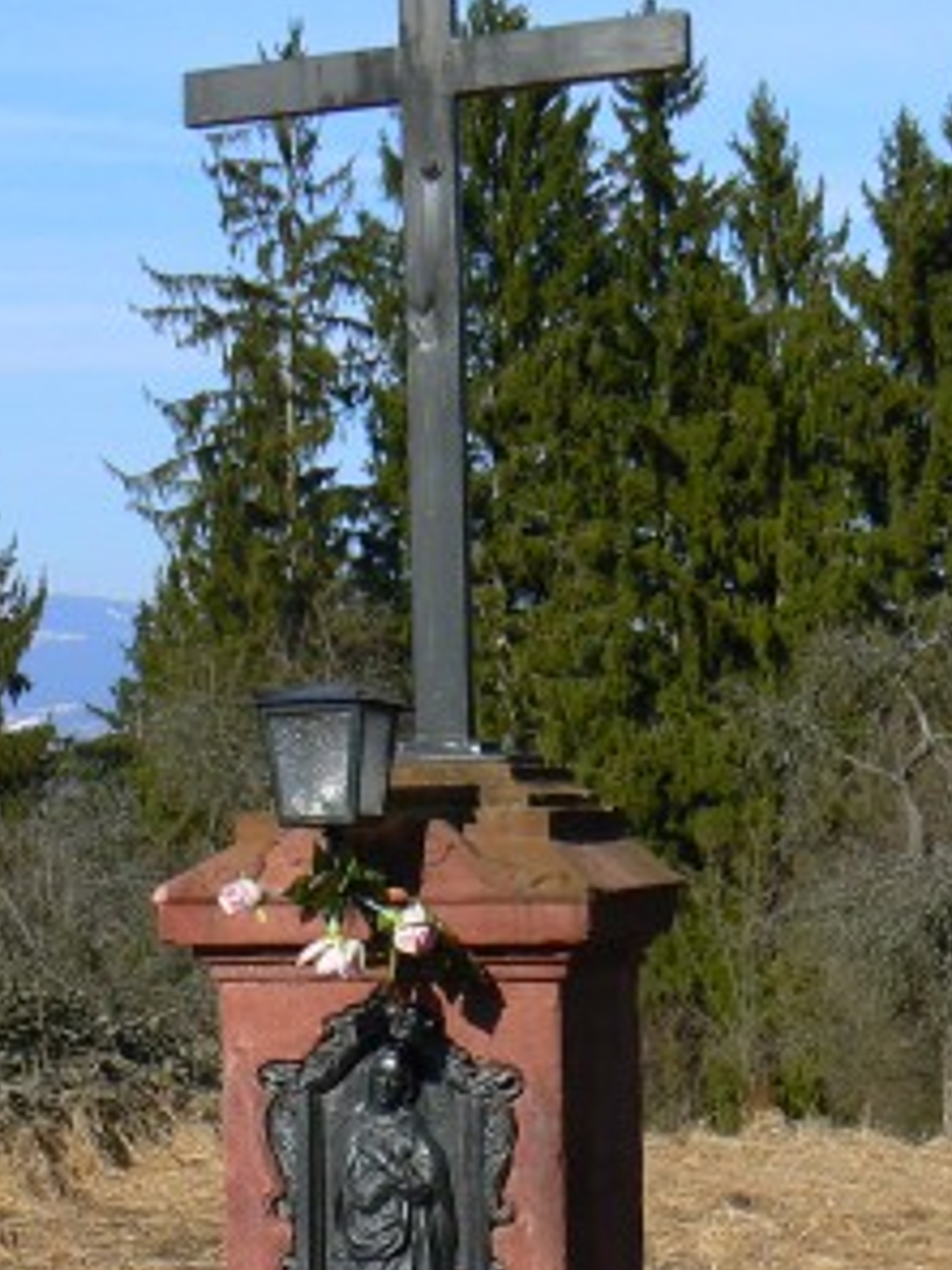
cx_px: 214
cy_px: 843
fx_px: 2970
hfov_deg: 18.1
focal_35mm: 81
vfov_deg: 24.0
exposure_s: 1/400
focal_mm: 6
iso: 80
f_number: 5.6
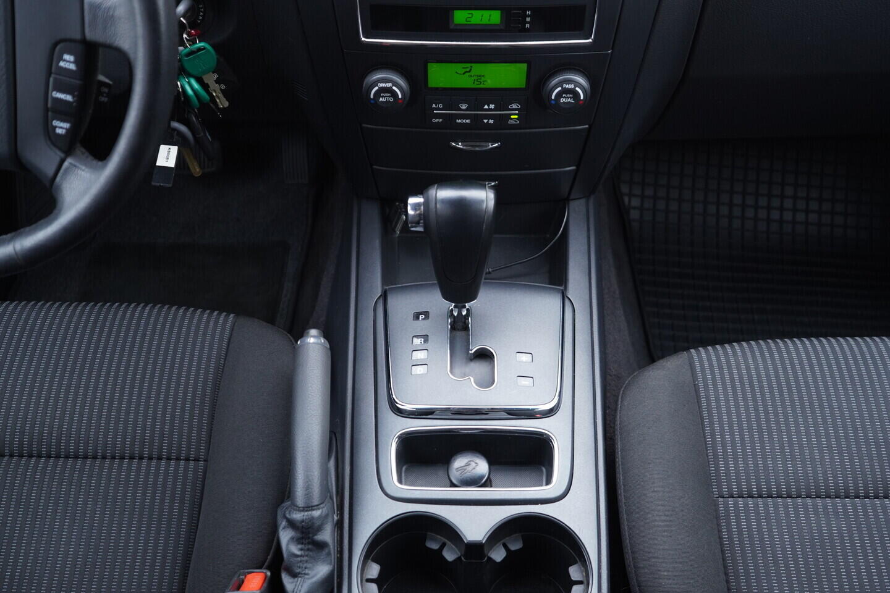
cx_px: 445
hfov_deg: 53.1
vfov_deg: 36.9
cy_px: 296
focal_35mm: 36
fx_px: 890
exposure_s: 1/40
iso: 400
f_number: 2.8
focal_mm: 24
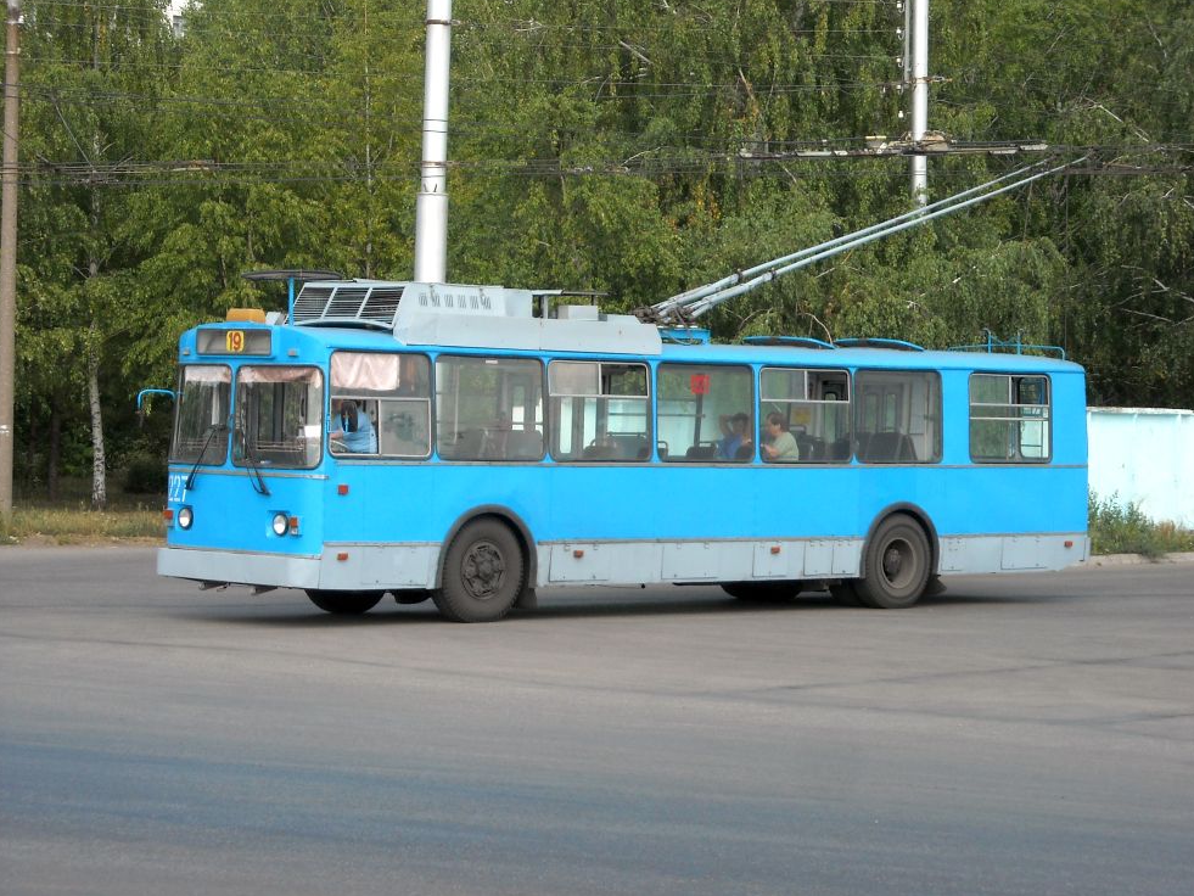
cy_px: 442
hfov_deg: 18.4
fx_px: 3691
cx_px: 601
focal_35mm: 107
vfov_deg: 13.8
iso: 109
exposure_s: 1/250
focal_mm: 17.1
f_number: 4.7
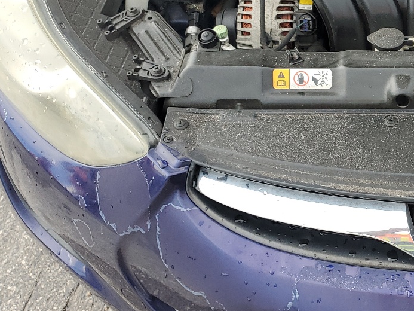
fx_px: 718
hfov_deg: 28.6
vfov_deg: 24.1
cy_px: 68
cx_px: 477
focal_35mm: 60
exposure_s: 1/222
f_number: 1.5
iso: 50
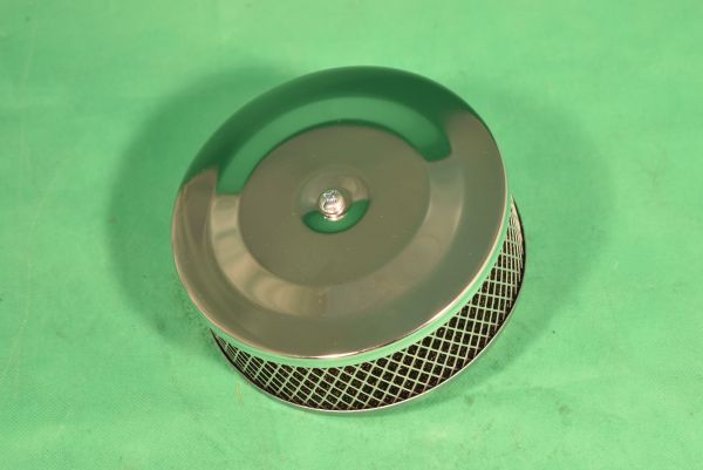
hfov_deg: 28.1
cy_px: 235
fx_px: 1407
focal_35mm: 72
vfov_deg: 19.0
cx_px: 352
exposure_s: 1/80
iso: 250
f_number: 5.6
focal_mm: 48
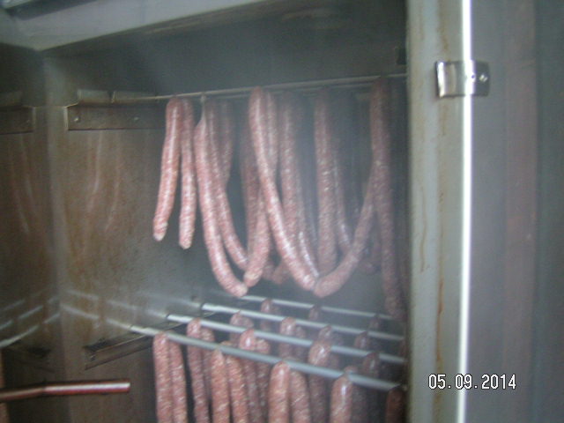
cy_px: 212
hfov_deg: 49.0
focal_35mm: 38
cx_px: 282
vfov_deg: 37.7
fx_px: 619
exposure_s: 1/3
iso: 200
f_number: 2.8
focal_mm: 5.8
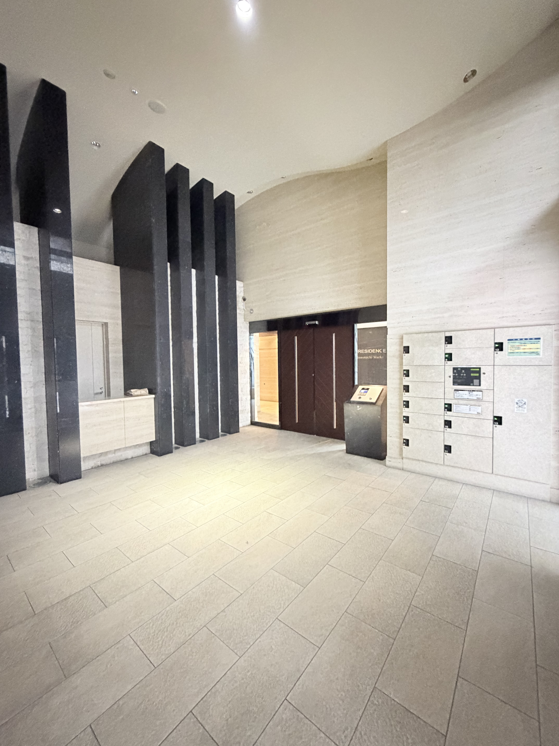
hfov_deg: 85.7
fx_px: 301
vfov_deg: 102.1
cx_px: 280
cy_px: 373
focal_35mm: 14
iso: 1000
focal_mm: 2.22
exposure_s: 1/40
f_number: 2.2
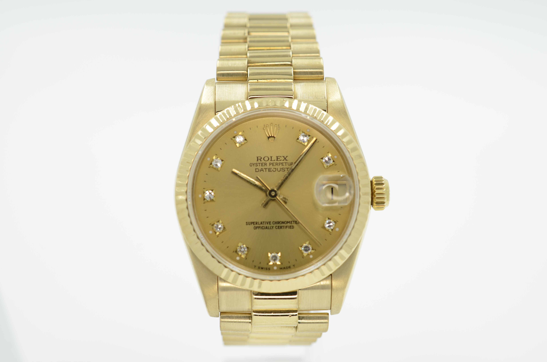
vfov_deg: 22.5
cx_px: 274
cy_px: 181
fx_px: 910
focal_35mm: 60
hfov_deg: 33.5
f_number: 8
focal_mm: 40
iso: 160
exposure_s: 1/40
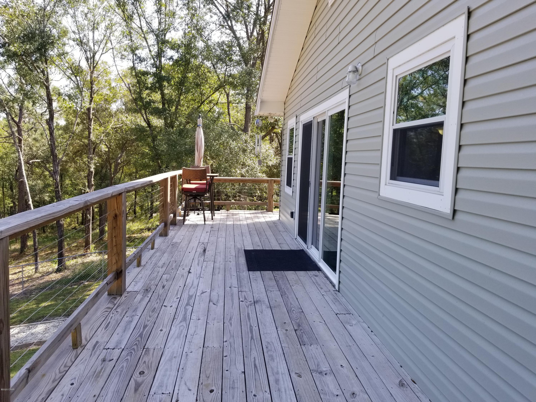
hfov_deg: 67.3
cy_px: 201
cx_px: 268
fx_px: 403
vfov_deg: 53.1
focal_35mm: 26
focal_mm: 4.25
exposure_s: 1/423
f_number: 1.7
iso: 50
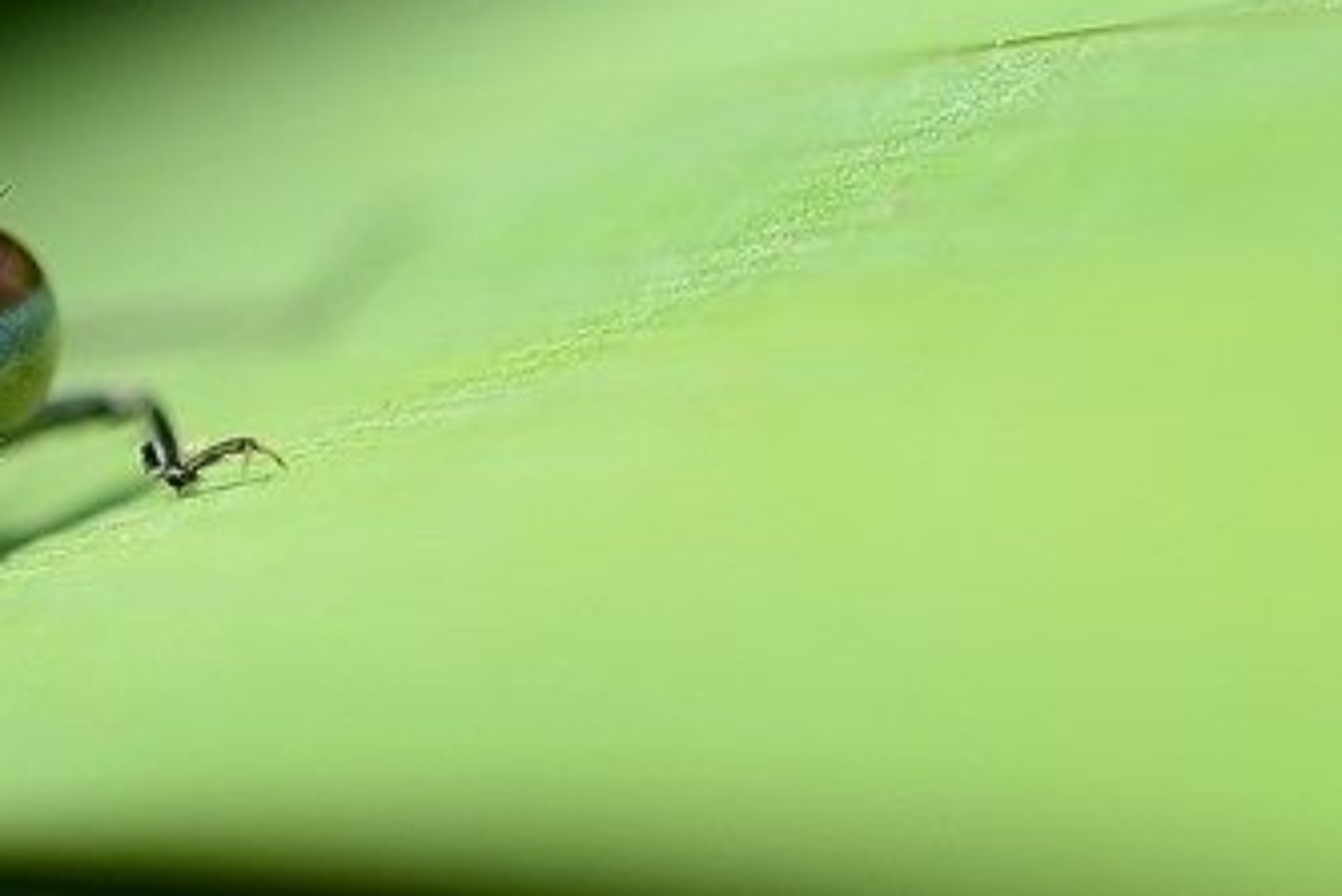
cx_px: 285
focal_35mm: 483
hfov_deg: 4.3
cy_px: 426
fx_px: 17995
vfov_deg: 2.9
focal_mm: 105
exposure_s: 1/250
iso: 100
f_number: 6.3
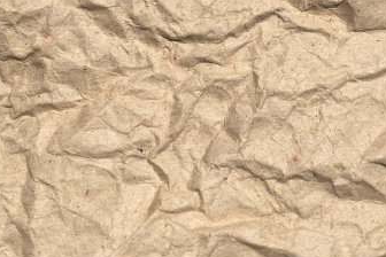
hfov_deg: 35.8
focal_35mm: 55
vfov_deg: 23.9
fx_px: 590
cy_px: 22
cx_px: 267
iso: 25
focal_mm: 4.15
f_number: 2.2
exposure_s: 1/4300
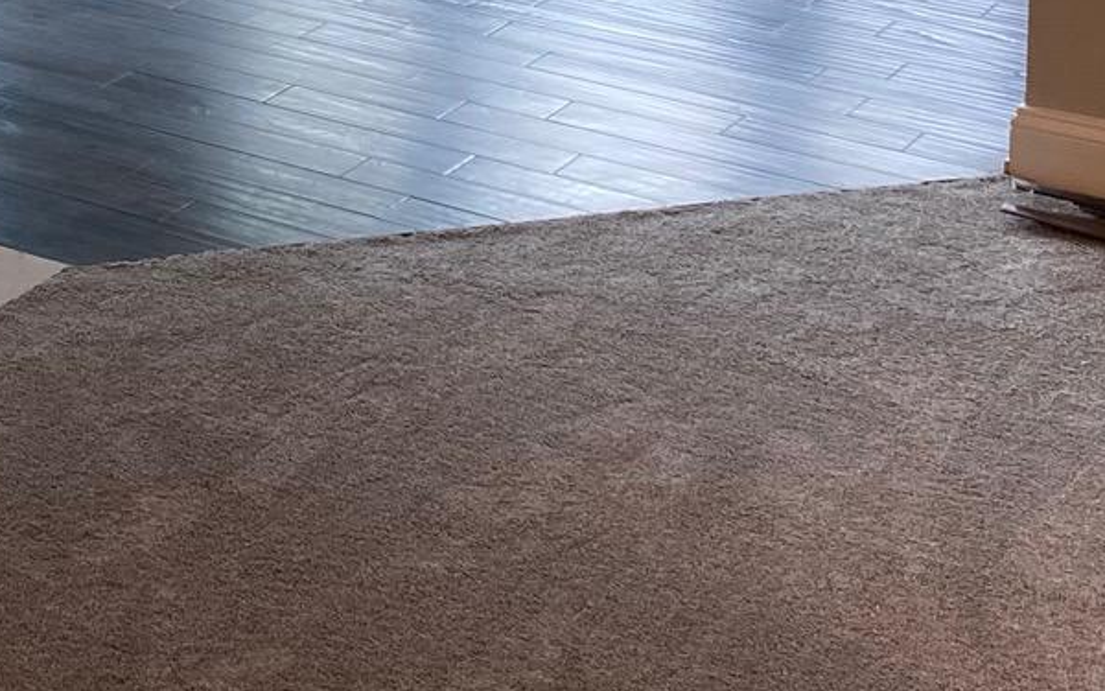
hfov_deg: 21.2
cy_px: -601
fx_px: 2831
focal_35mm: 94
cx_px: -55
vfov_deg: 12.5
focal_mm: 4.25
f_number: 1.8
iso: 125
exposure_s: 1/120
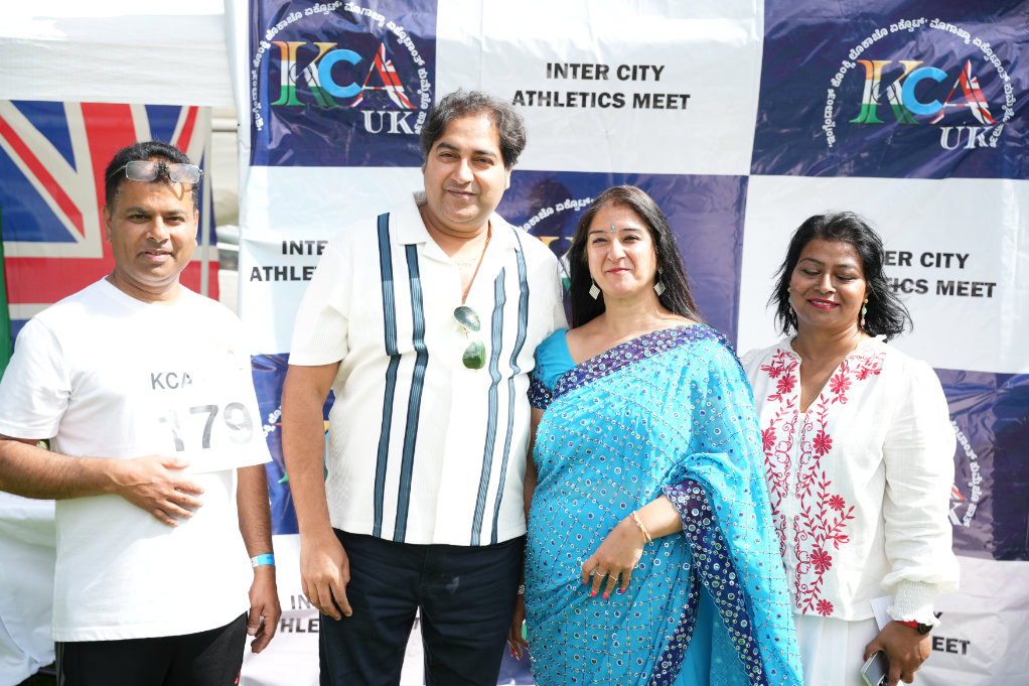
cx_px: 514
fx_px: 1246
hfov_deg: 44.9
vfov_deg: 30.8
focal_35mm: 44
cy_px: 343
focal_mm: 43.6
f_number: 2.8
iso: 400
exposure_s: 1/2500
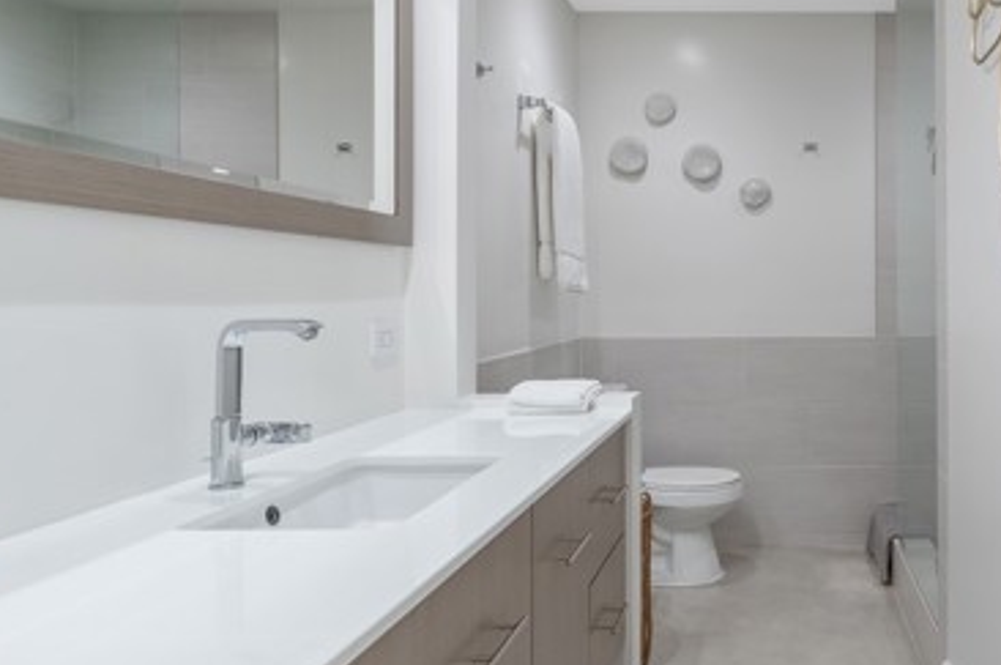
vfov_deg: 46.2
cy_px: 298
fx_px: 778
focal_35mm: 28
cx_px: 799
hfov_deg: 60.4
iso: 100
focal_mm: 16
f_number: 9
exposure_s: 1/2.5
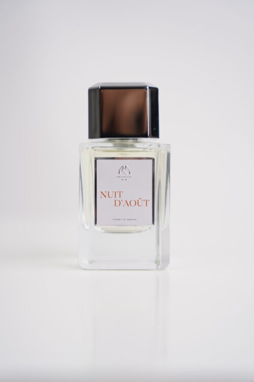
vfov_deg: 28.8
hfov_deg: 19.5
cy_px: 191
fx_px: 741
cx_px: 127
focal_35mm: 70
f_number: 4
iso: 100
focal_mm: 70
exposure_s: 1/125
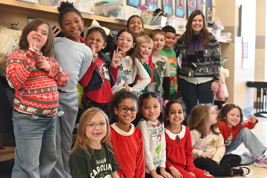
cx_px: 134
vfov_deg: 26.9
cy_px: 89
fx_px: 371
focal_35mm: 50
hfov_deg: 39.6
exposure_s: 1/125
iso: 1250
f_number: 2.8
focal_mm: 50
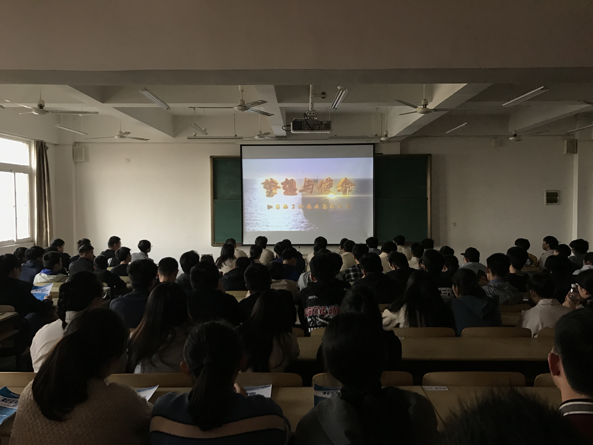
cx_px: 296
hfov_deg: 63.4
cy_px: 222
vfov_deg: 49.7
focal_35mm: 28
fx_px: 480
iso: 40
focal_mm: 3.99
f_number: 1.8
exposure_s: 1/25
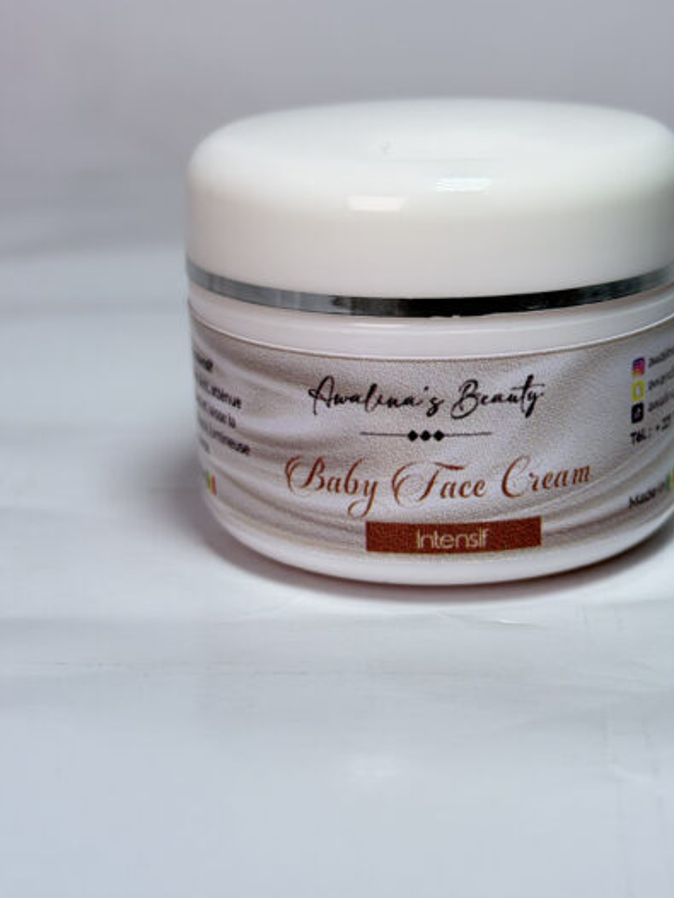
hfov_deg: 20.1
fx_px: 1894
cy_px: 372
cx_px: 430
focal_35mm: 73
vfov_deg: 26.6
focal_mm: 6.76
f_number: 1.78
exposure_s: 1/236
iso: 64
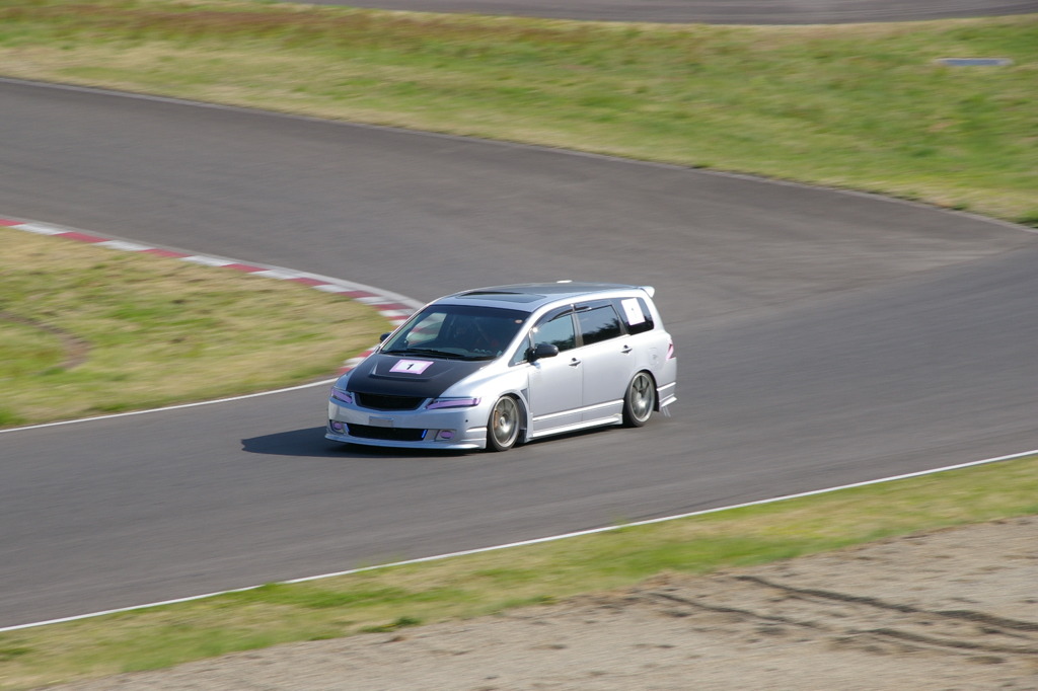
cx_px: 519
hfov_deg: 9.6
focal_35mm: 214
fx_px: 6182
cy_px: 346
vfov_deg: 6.4
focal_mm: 143
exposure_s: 1/125
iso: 200
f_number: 13
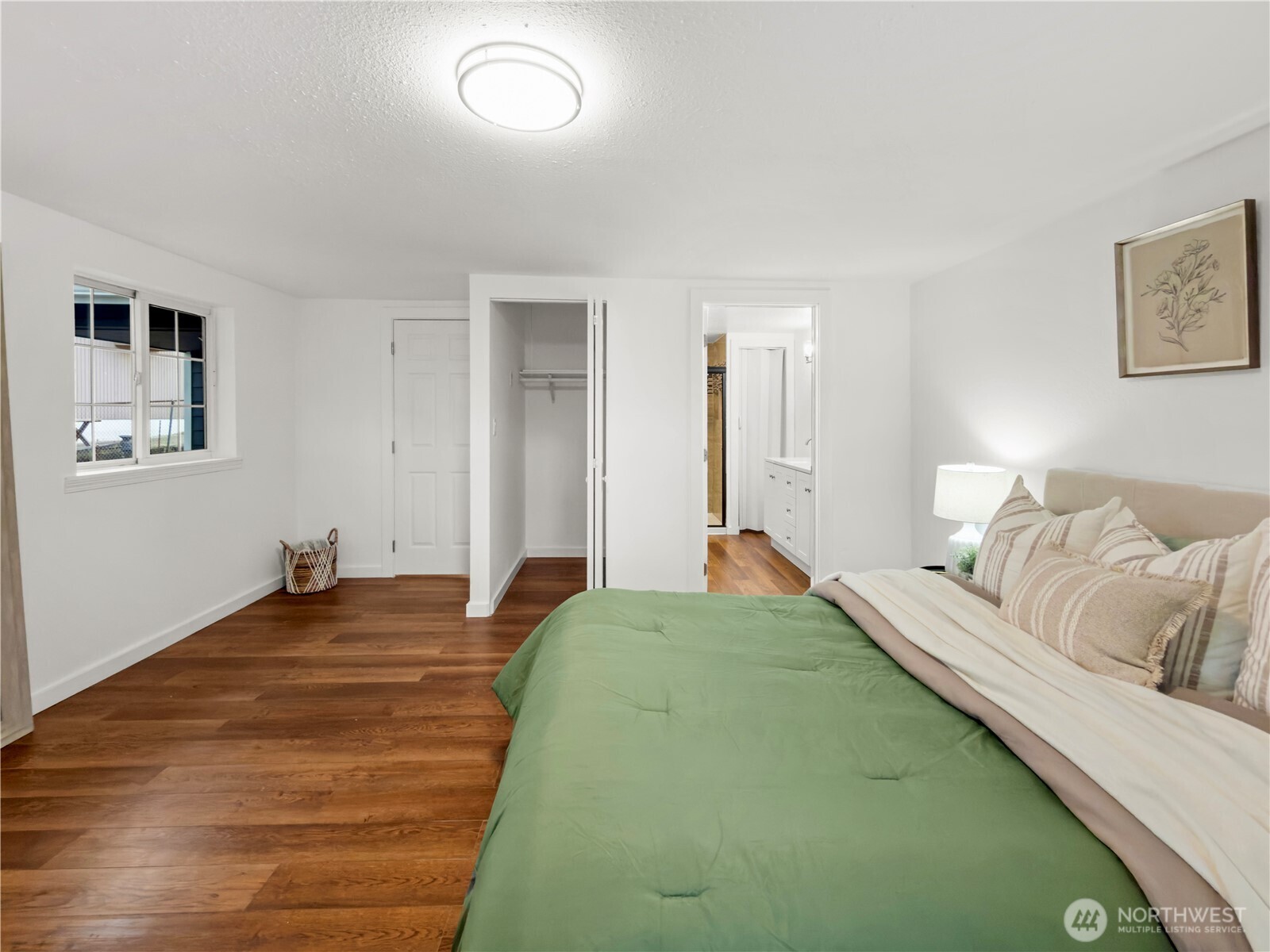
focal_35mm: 14
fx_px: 514
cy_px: 476
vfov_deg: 85.7
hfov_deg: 102.1
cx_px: 635
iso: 80
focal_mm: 2.22
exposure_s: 1/30
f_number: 2.2
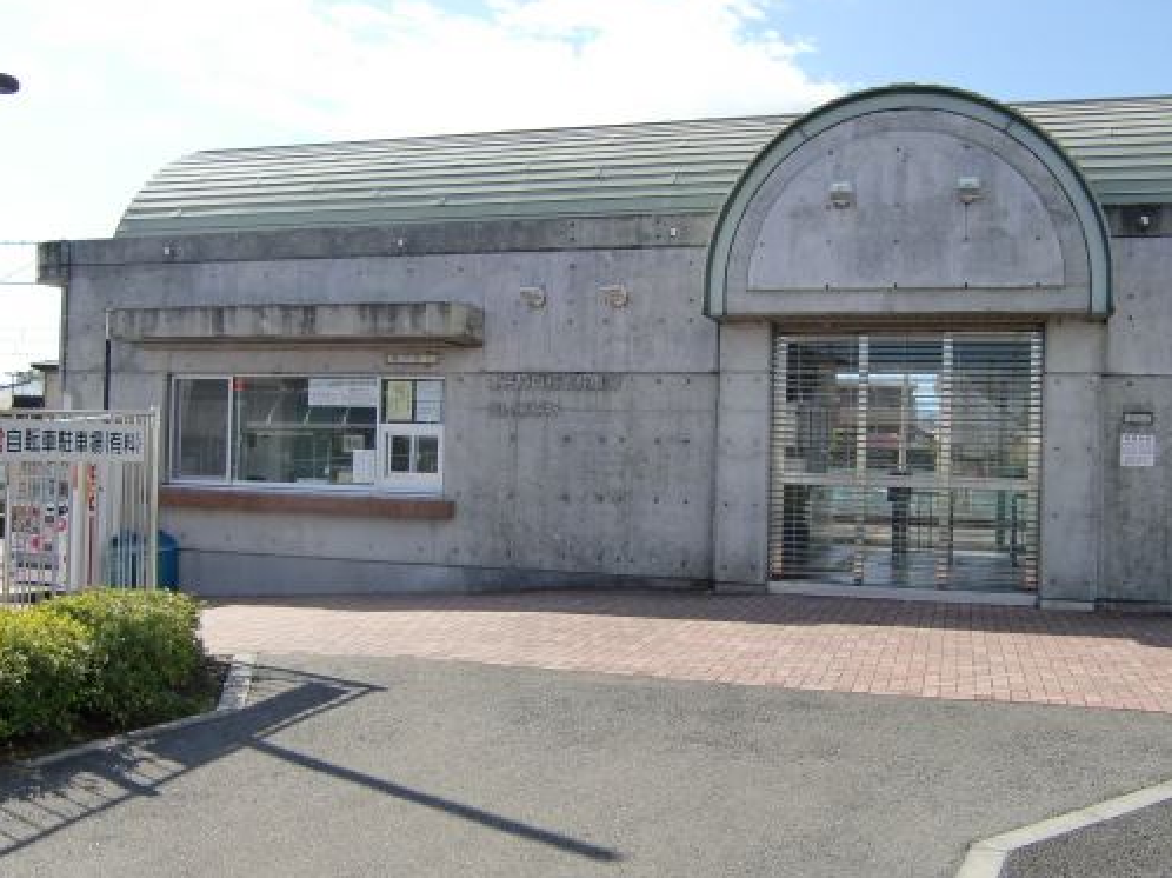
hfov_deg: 51.3
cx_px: 633
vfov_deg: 39.6
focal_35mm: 36
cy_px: 466
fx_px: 1218
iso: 64
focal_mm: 4.9
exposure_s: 1/1000
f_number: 2.6
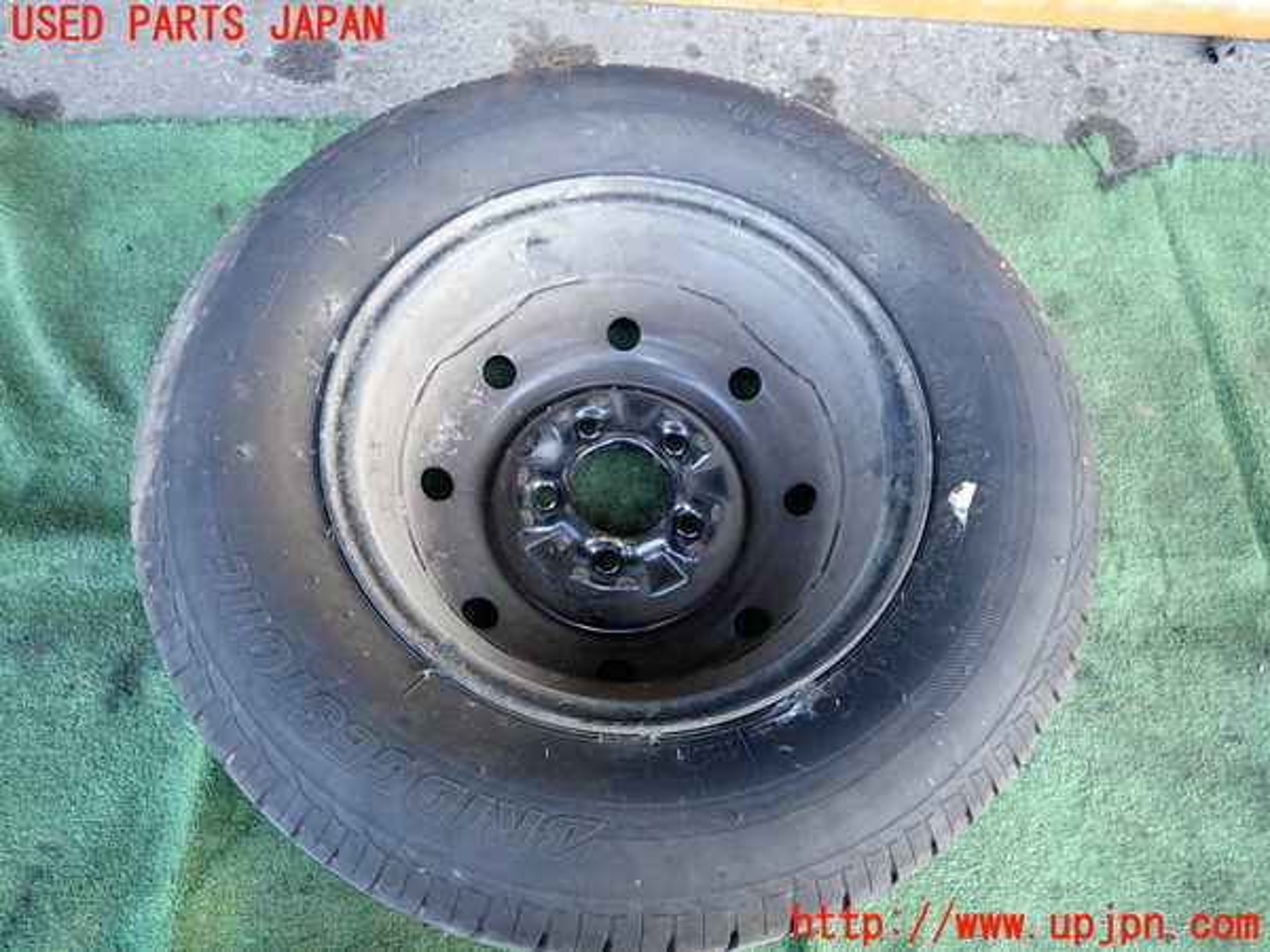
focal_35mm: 25
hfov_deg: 69.4
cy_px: 476
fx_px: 917
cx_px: 635
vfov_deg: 54.9
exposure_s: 1/50
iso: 200
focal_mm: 4.5
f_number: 2
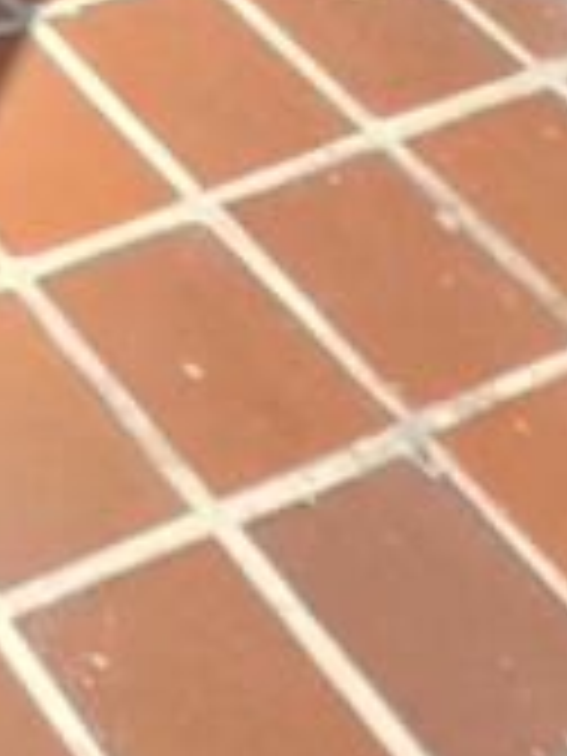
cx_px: -828
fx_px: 2337
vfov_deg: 10.4
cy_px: -1688
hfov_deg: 11.3
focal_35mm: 107
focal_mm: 1.78
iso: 50
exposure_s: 1/145
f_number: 1.9
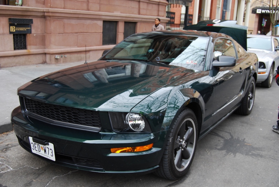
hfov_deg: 49.5
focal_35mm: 39
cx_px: 140
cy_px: 94
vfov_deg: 34.3
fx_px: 303
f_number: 5.6
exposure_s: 1/125
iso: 200
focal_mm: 26
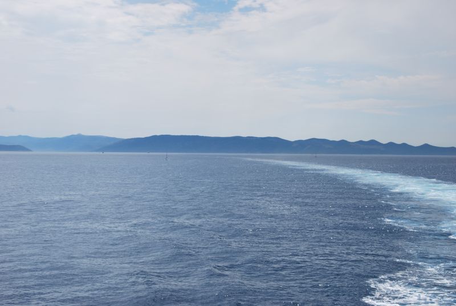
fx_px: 761
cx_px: 228
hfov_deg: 33.4
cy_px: 153
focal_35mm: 60
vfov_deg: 22.7
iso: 100
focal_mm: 40
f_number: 9
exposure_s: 1/320
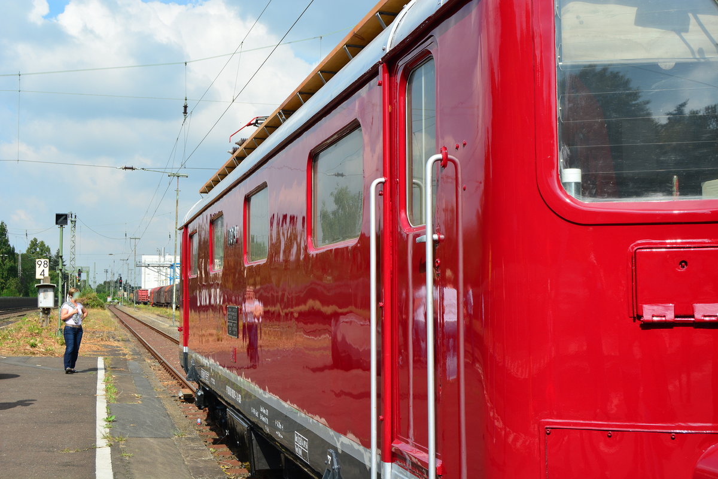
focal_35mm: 45
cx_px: 359
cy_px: 240
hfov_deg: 43.6
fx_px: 897
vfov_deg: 29.9
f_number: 8
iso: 250
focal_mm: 30
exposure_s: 1/640
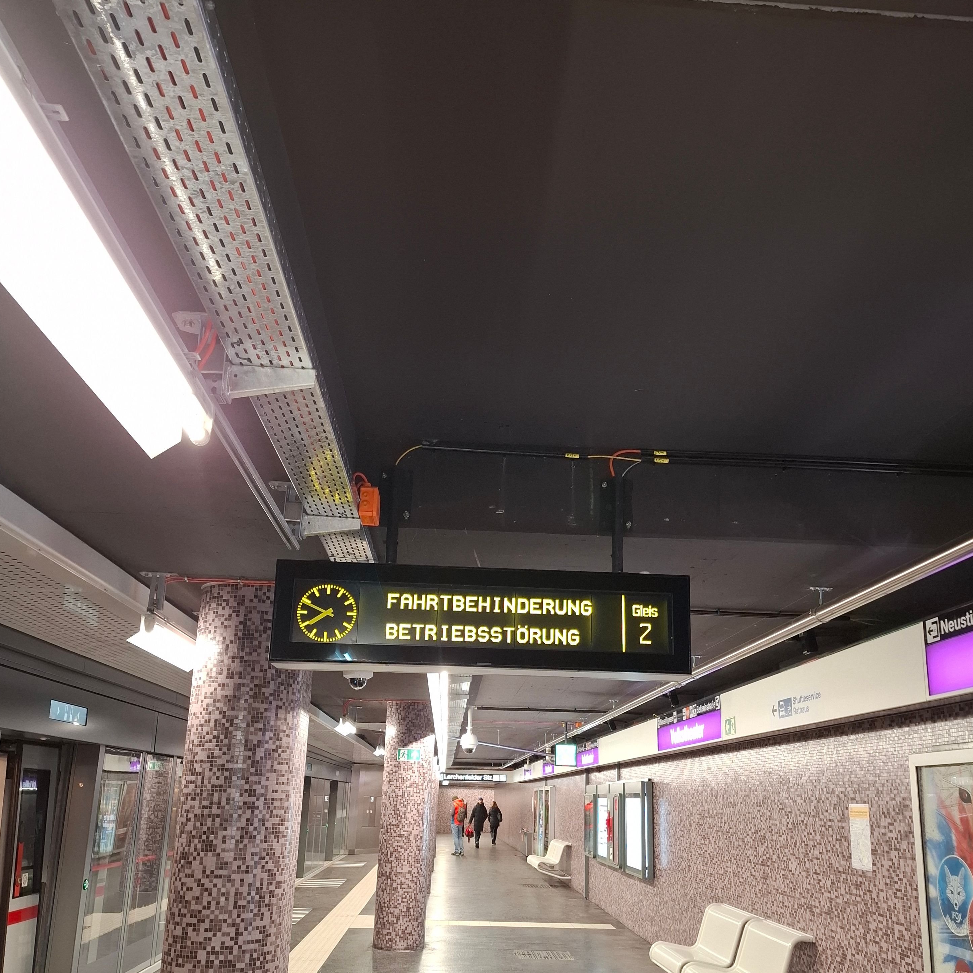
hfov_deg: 57.3
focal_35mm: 28
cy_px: 603
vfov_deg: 56.7
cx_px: 498
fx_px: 890
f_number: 1.8
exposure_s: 1/50
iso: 50
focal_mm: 5.54
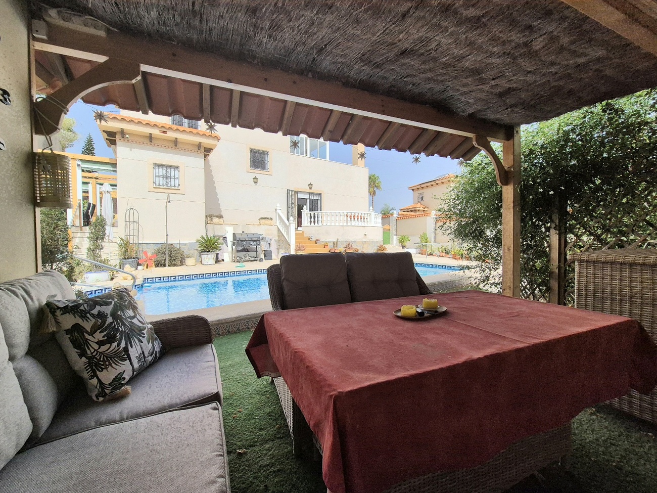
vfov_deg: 89.9
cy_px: 246
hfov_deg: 106.2
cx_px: 328
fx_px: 247
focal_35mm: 13
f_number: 2.2
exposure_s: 1/2500
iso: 50
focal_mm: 2.2
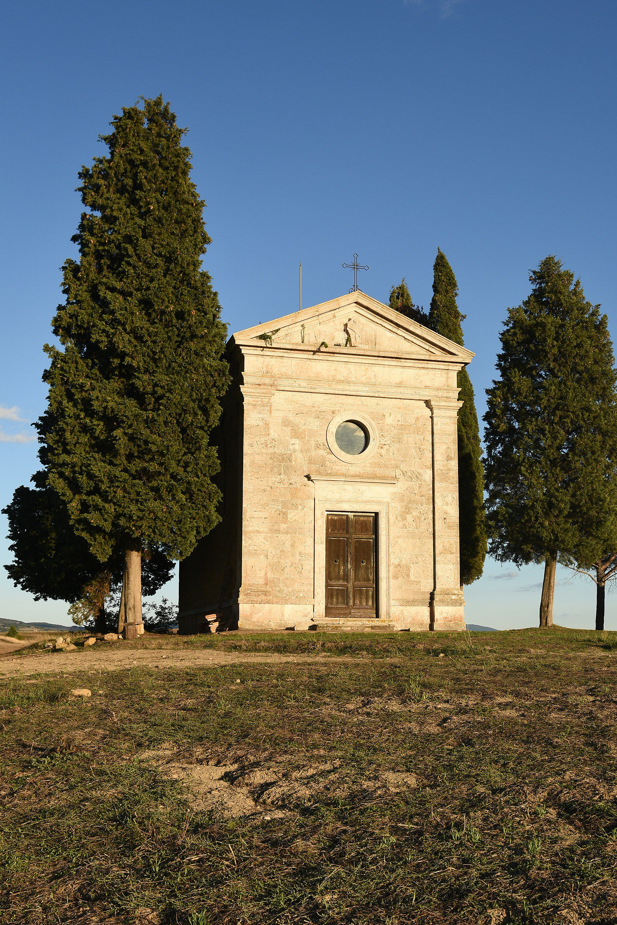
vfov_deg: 47.4
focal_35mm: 41
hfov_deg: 32.6
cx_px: 347
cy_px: 499
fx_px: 1054
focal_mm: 24
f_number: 8
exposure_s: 1/250
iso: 100
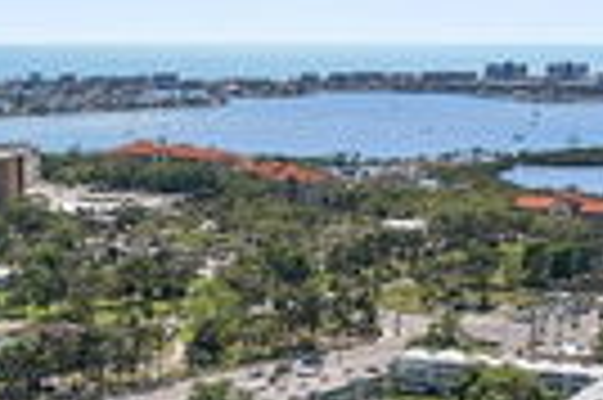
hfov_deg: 21.6
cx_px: 216
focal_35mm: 94
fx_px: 1573
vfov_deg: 14.3
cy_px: 407
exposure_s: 1/1250
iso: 100
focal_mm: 8.38
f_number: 2.8
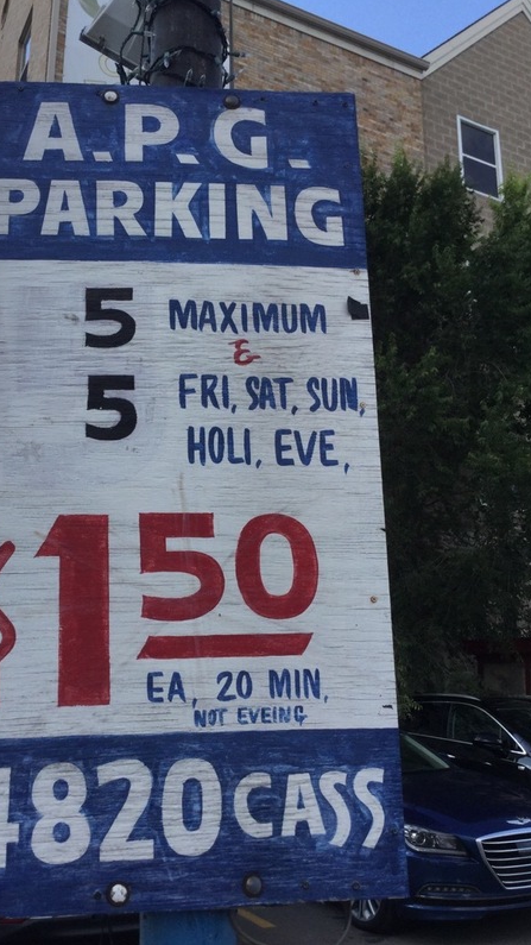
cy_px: 472
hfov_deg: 34.4
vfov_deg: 58.0
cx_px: 190
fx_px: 851
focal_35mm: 34
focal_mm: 3.3
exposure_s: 1/494
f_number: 2.4
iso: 25
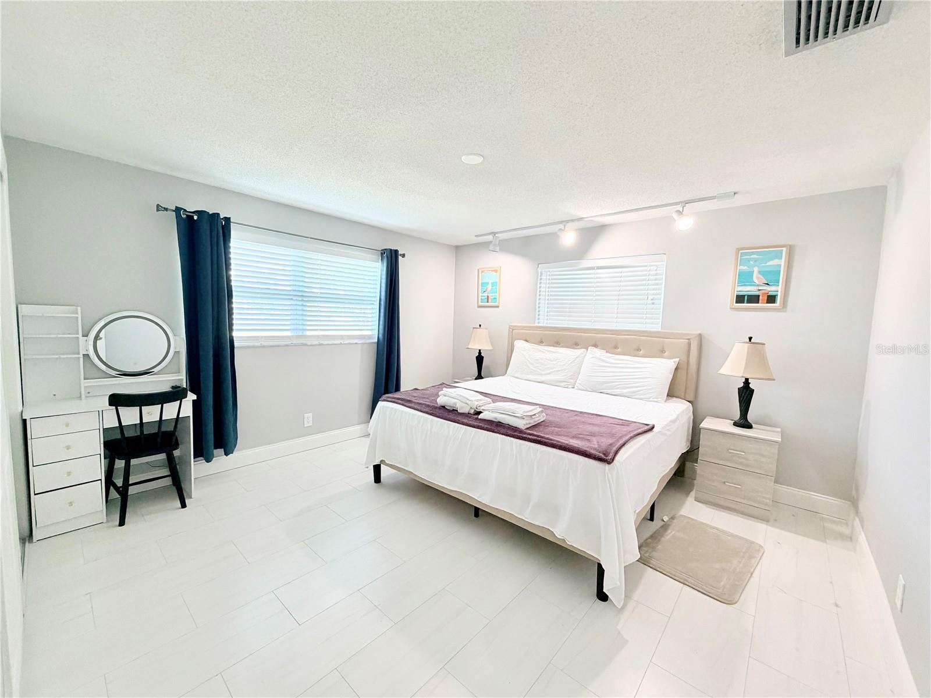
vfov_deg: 85.7
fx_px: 377
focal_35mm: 14
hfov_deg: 102.1
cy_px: 349
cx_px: 466
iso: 200
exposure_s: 1/60
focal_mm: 2.22
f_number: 2.2
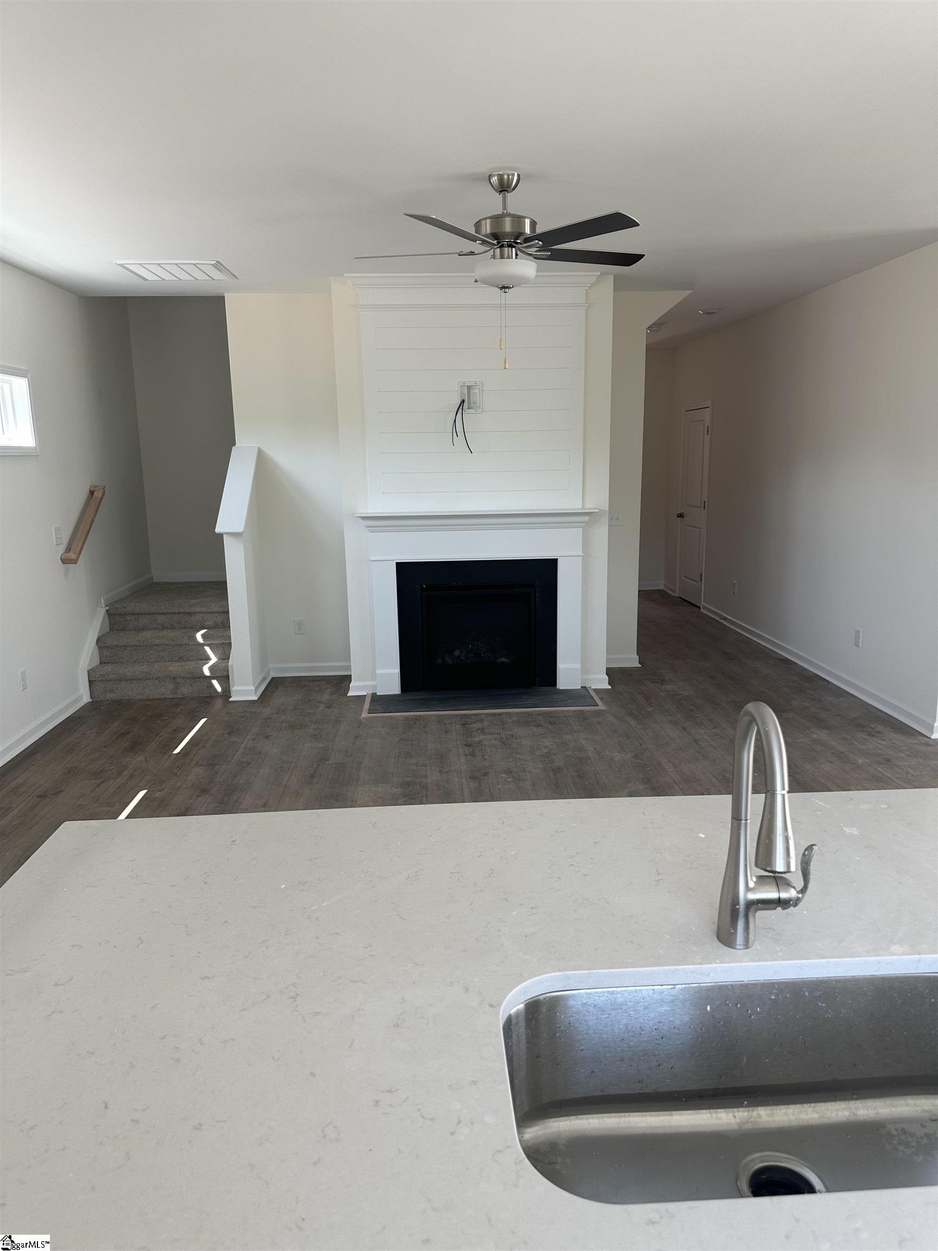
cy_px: 626
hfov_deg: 56.8
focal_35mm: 24
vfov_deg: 71.6
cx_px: 469
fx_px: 867
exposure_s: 1/131
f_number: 1.78
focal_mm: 6.86
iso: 64
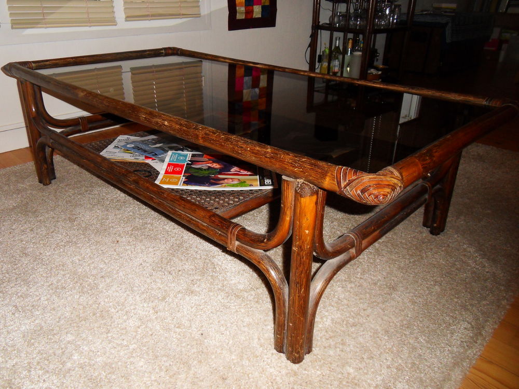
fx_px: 405
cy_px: 194
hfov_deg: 65.3
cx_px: 260
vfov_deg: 51.4
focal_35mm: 27
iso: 200
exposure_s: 1/30
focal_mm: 4.7
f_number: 3.5
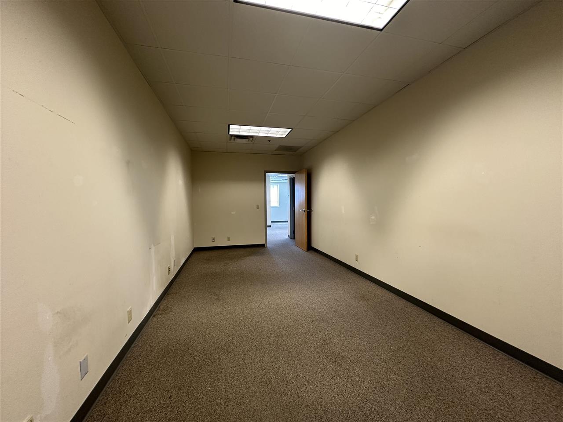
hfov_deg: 102.1
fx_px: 228
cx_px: 282
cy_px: 211
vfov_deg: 85.7
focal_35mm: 14
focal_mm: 2.22
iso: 200
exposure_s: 1/60
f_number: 2.2
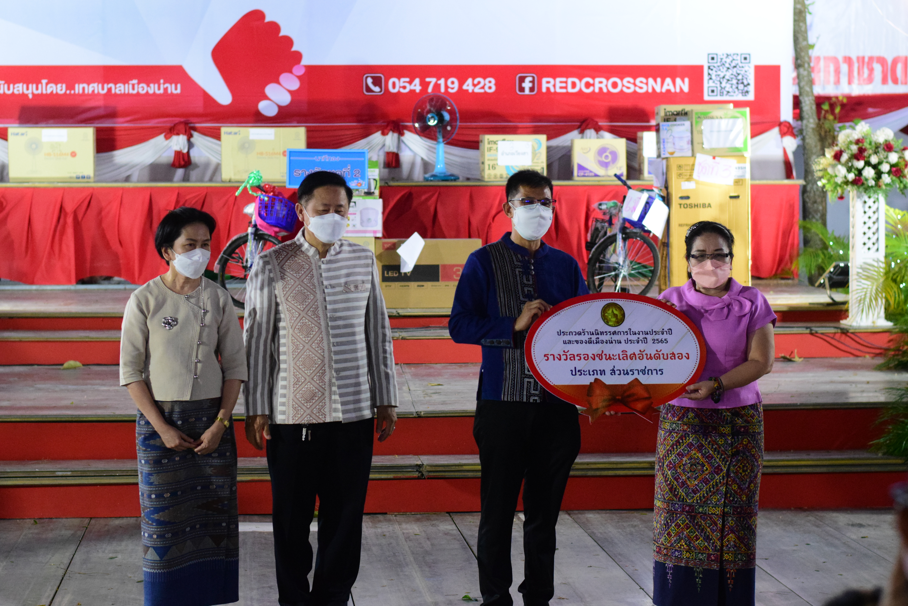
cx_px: 454
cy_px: 303
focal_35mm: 75
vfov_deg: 18.2
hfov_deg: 27.0
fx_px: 1892
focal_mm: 50
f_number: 3.2
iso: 3200
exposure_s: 1/320
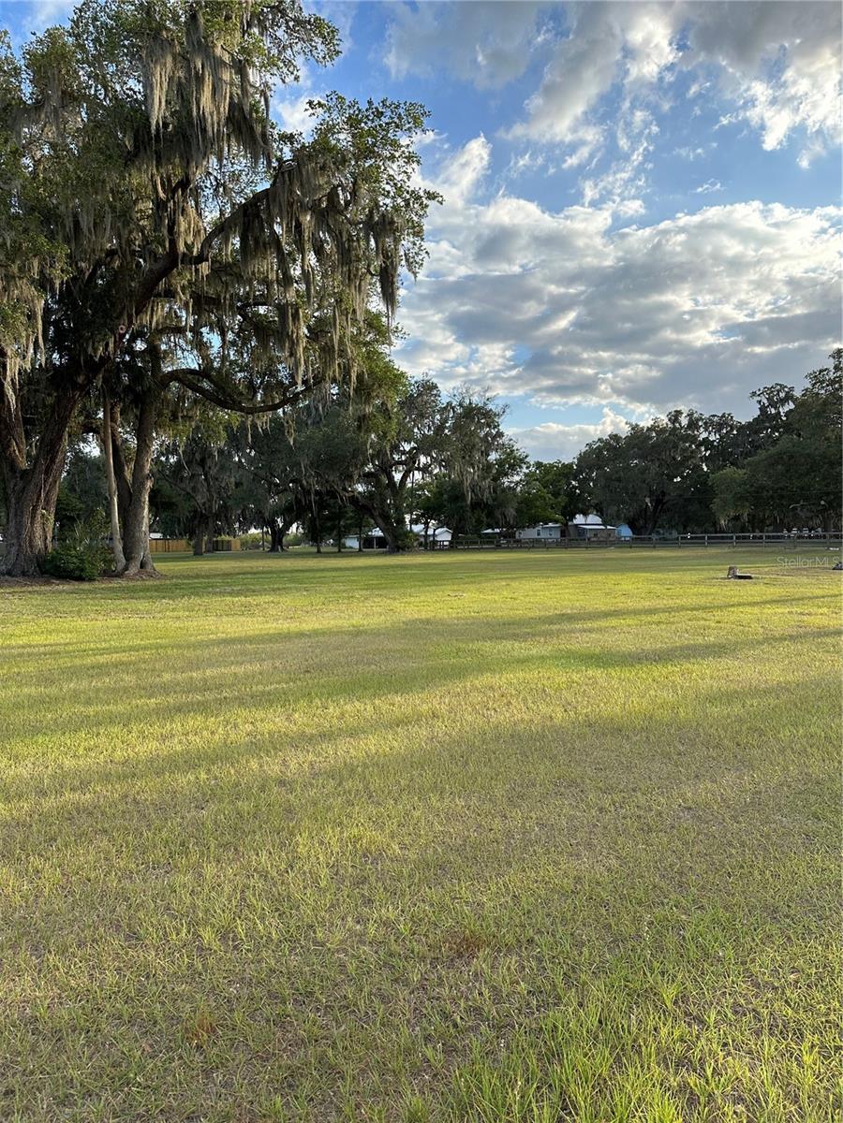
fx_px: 779
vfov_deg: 71.6
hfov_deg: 56.8
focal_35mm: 24
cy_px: 562
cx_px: 422
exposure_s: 1/1304
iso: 80
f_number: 1.78
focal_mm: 6.86
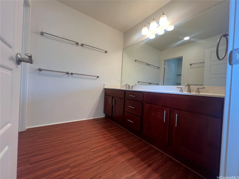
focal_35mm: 13
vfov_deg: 89.9
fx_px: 90
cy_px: 90
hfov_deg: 106.2
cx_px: 120
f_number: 1.8
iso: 160
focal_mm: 1.57
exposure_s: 1/120
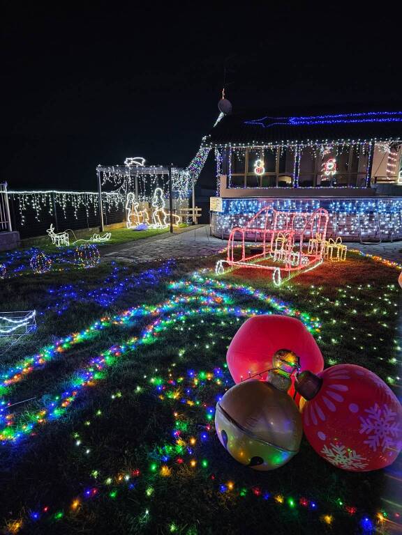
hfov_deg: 58.9
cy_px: 268
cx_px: 201
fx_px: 356
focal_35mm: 23
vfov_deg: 73.9
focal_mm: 6.3
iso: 640
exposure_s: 1/25
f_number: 1.7
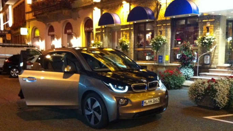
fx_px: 259
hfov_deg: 48.3
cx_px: 109
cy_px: 83
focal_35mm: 42
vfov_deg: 28.2
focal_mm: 3.85
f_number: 2.8
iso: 1000
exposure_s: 1/15
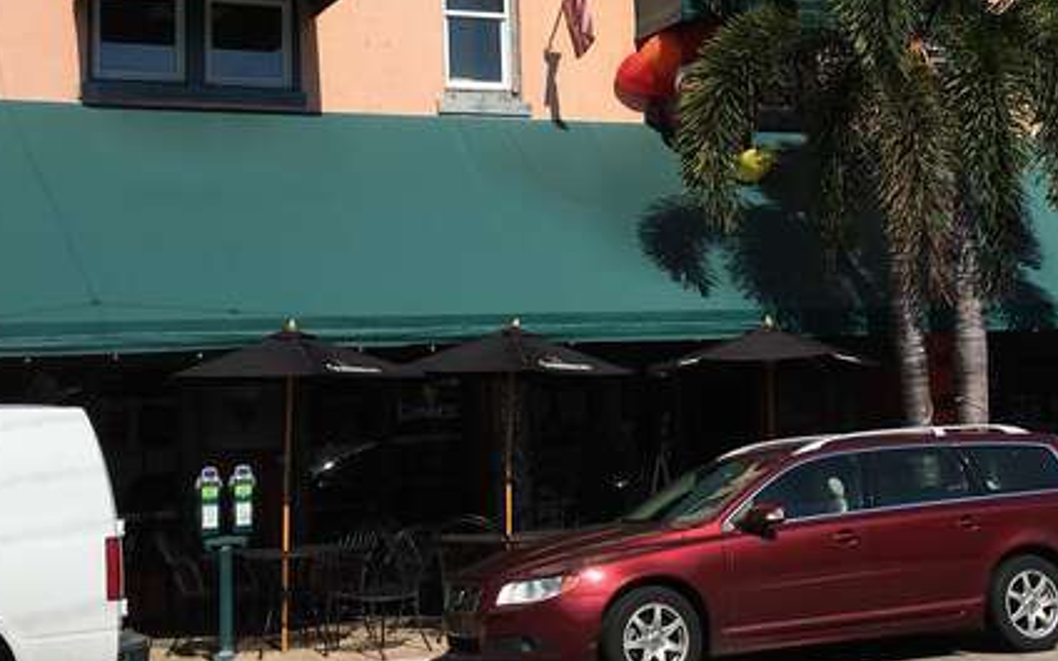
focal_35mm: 58
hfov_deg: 34.9
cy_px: 162
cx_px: 681
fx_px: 1672
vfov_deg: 22.2
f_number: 2.2
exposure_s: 1/3846
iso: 25
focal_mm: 4.15
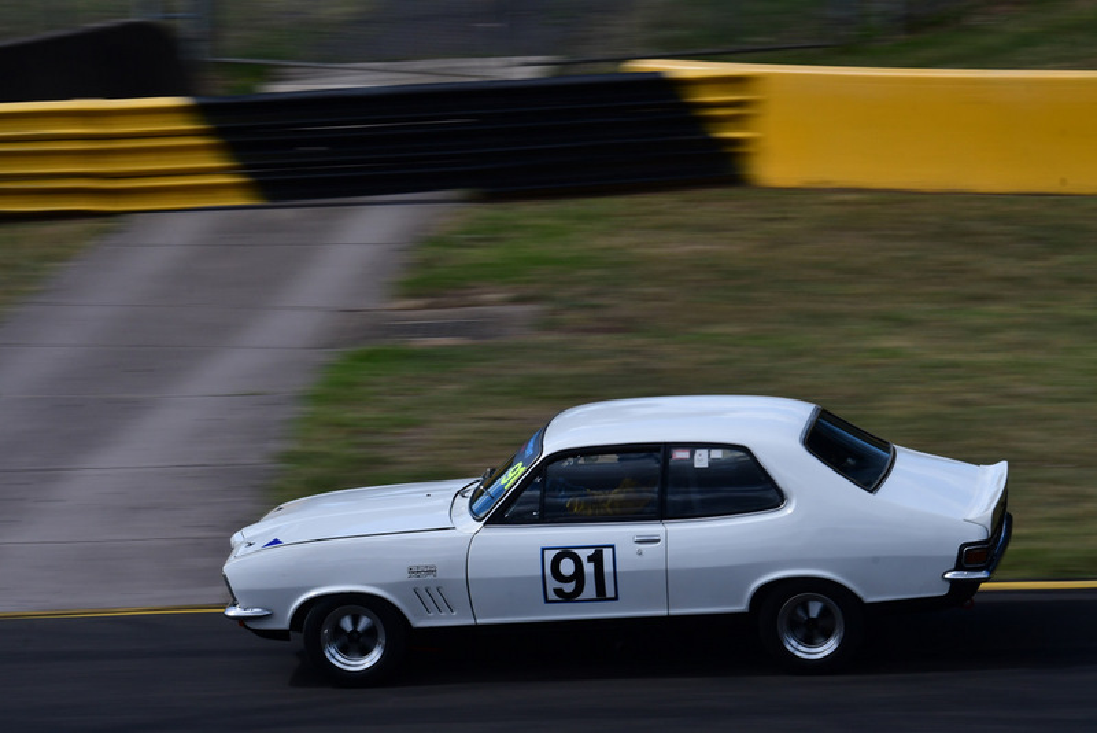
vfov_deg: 6.8
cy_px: 366
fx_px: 6173
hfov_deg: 10.2
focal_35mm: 202
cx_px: 548
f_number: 20
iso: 500
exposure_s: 1/250
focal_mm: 135
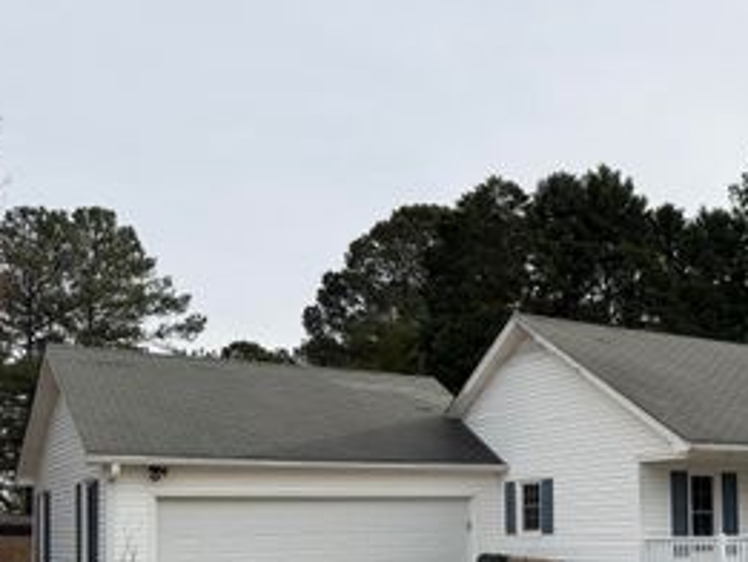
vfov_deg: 30.6
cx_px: 605
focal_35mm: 46
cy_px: 469
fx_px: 994
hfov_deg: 39.5
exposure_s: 1/4405
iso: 80
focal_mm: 6.76
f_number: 1.78
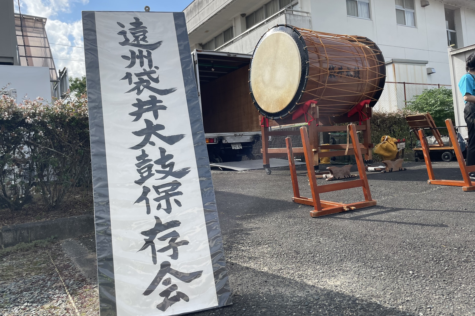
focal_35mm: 28
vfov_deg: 46.4
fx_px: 369
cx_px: 231
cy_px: 147
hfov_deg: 65.5
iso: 32
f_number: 1.6
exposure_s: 1/2304
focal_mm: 4.2
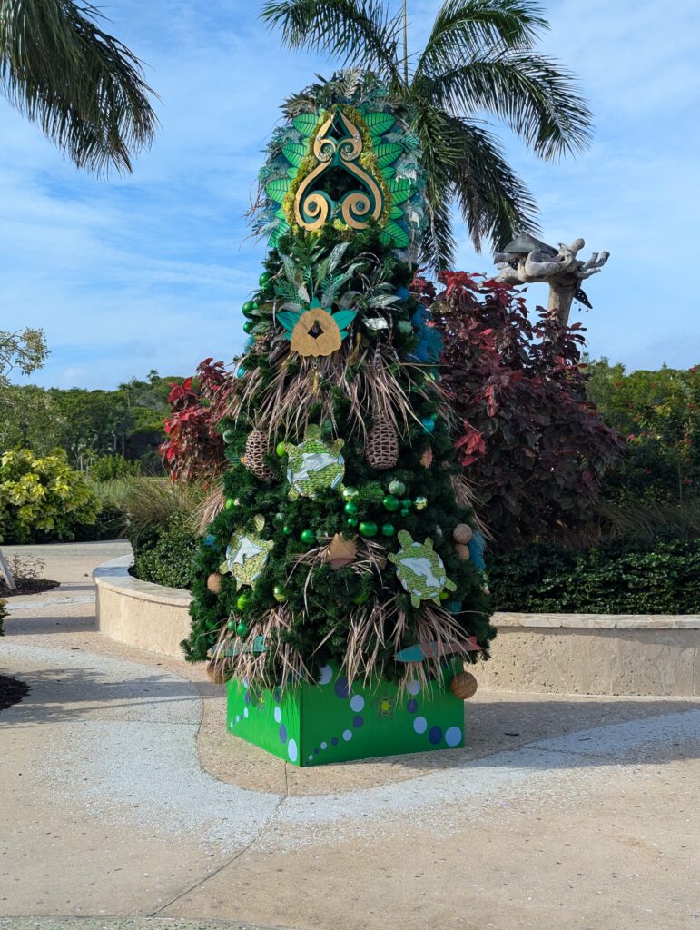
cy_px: 465
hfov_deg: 30.3
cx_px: 350
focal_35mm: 48
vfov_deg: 39.6
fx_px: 1291
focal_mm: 6.81
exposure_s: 1/1808
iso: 47
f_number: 1.85
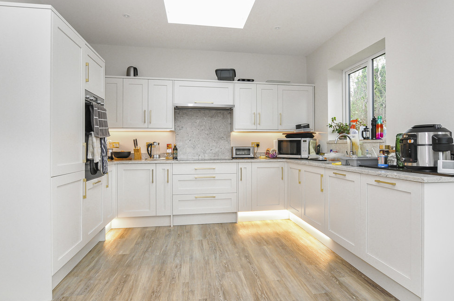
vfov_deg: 60.5
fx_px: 259
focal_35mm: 21
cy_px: 145
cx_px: 237
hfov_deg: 82.5
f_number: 11
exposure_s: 1/8
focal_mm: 13
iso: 400
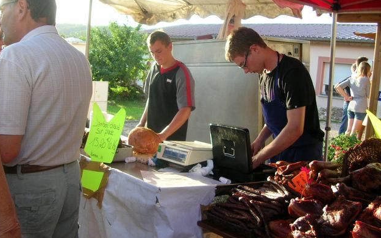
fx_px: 395
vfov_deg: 33.6
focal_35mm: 38
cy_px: 116
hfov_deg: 51.5
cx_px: 187
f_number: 2.8
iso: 50
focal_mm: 5.8
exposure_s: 1/116
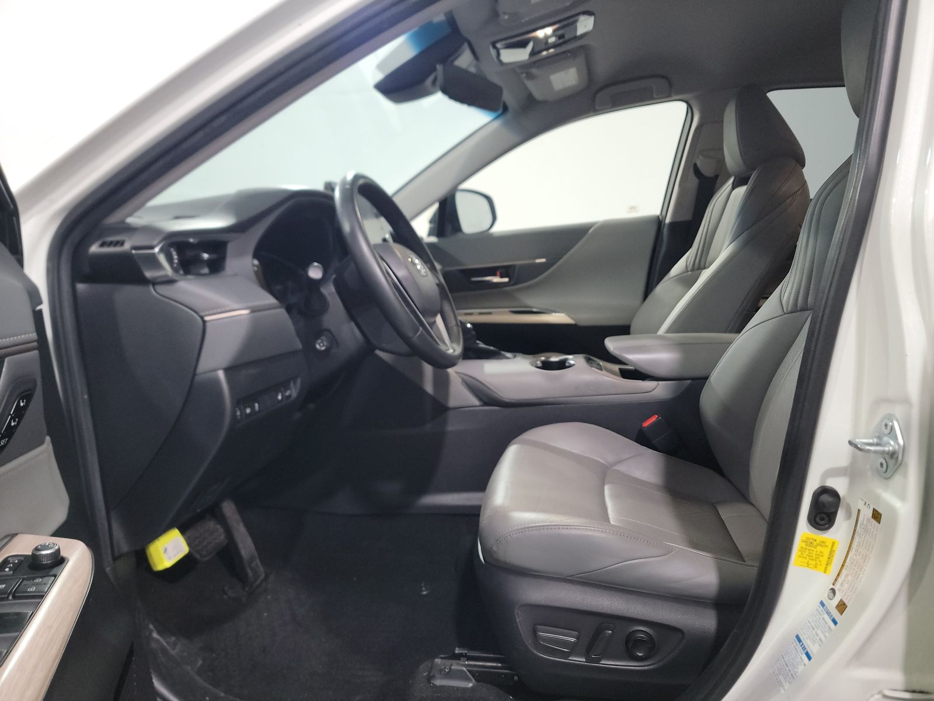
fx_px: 648
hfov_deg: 71.6
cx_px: 467
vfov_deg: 56.8
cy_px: 350
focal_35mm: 24
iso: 784
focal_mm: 6.7
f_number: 1.8
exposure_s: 1/14
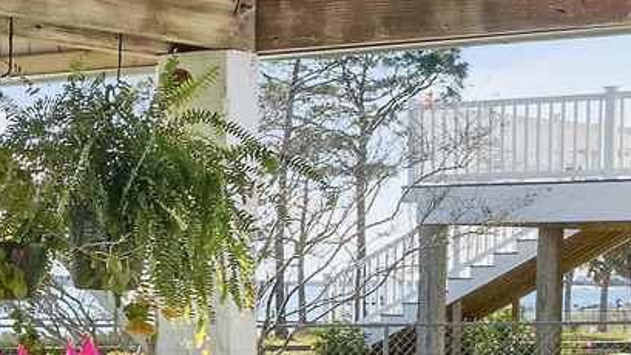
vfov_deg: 9.6
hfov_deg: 12.8
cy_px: 358
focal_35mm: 126
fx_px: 2108
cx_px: -920
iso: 500
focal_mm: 16
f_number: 11
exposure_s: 1/60
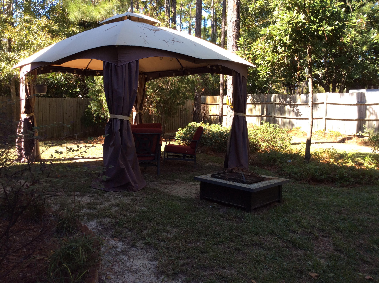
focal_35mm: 32
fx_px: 350
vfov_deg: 44.1
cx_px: 190
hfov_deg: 56.9
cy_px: 142
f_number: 2.4
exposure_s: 1/204
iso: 32
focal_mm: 3.3
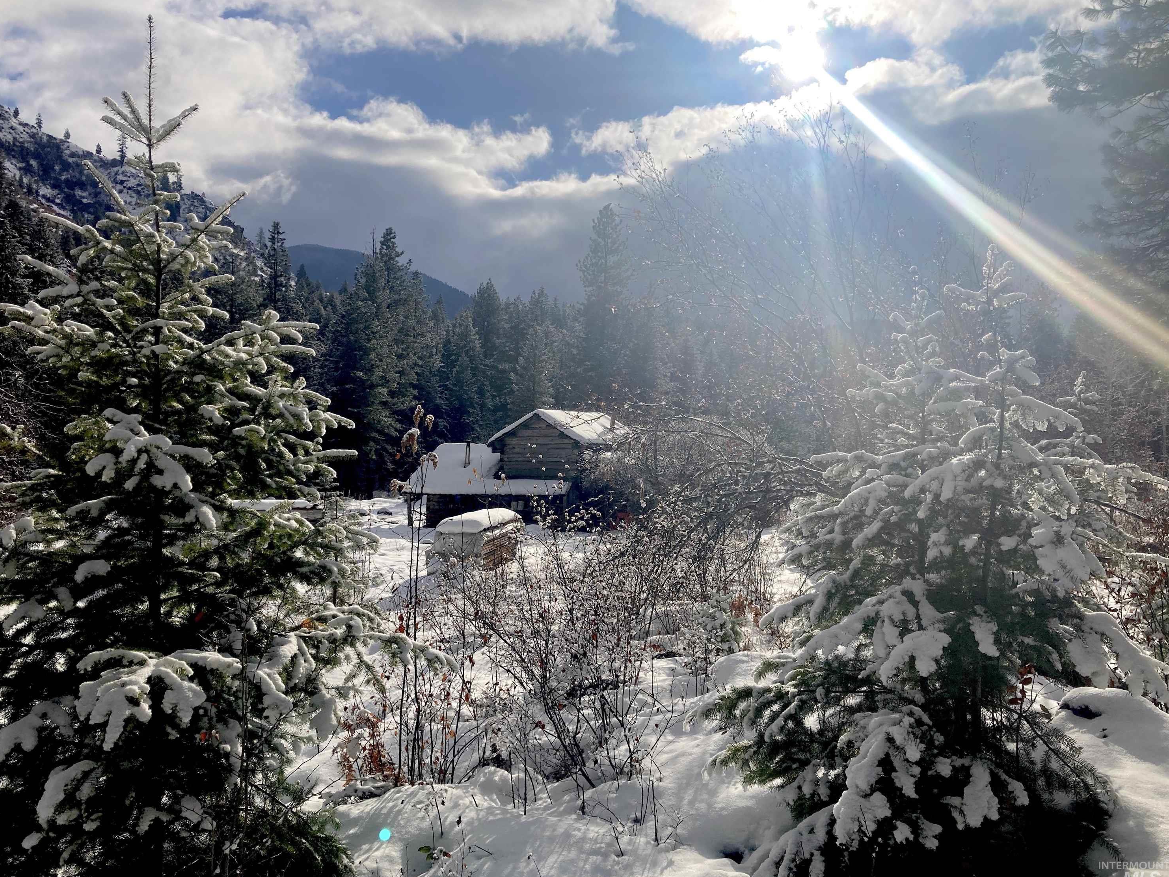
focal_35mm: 29
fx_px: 979
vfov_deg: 48.2
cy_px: 452
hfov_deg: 61.7
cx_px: 584
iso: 25
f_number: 1.8
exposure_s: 1/8130
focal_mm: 3.99
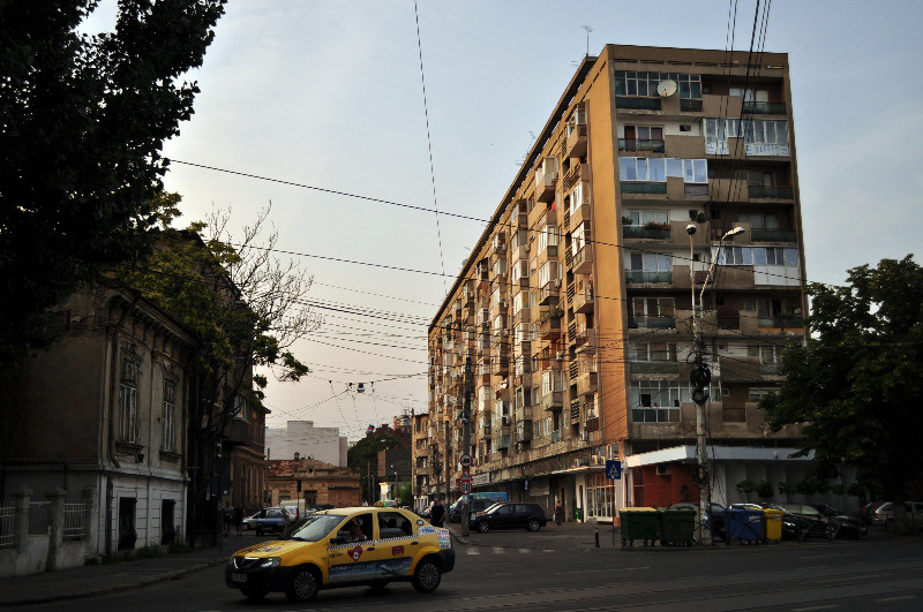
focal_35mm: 39
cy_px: 306
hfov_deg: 49.6
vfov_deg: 34.1
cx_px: 462
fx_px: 998
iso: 250
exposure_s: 1/800
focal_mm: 26
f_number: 4.2
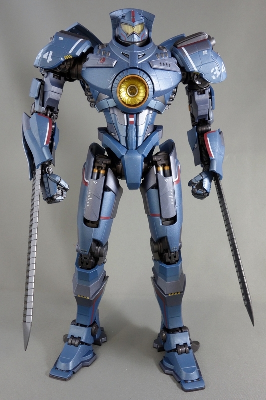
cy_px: 200
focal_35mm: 28
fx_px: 310
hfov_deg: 46.4
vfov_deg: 65.5
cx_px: 133
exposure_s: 1/4
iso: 800
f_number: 9
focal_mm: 10.4
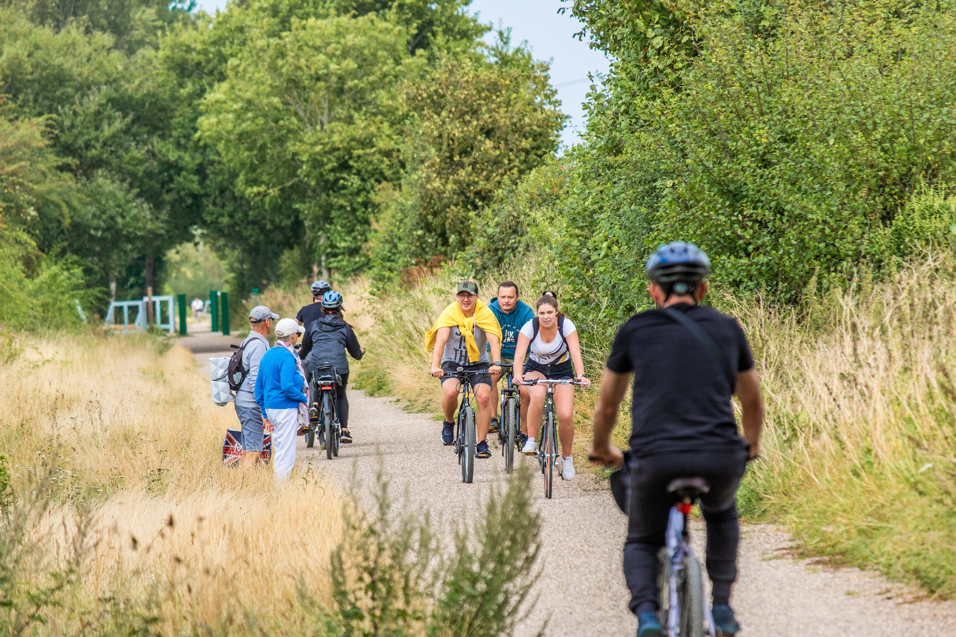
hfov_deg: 6.0
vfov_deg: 4.0
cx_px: 478
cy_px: 318
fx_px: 9161
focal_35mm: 345
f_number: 6.7
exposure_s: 1/600
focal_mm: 230
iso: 500
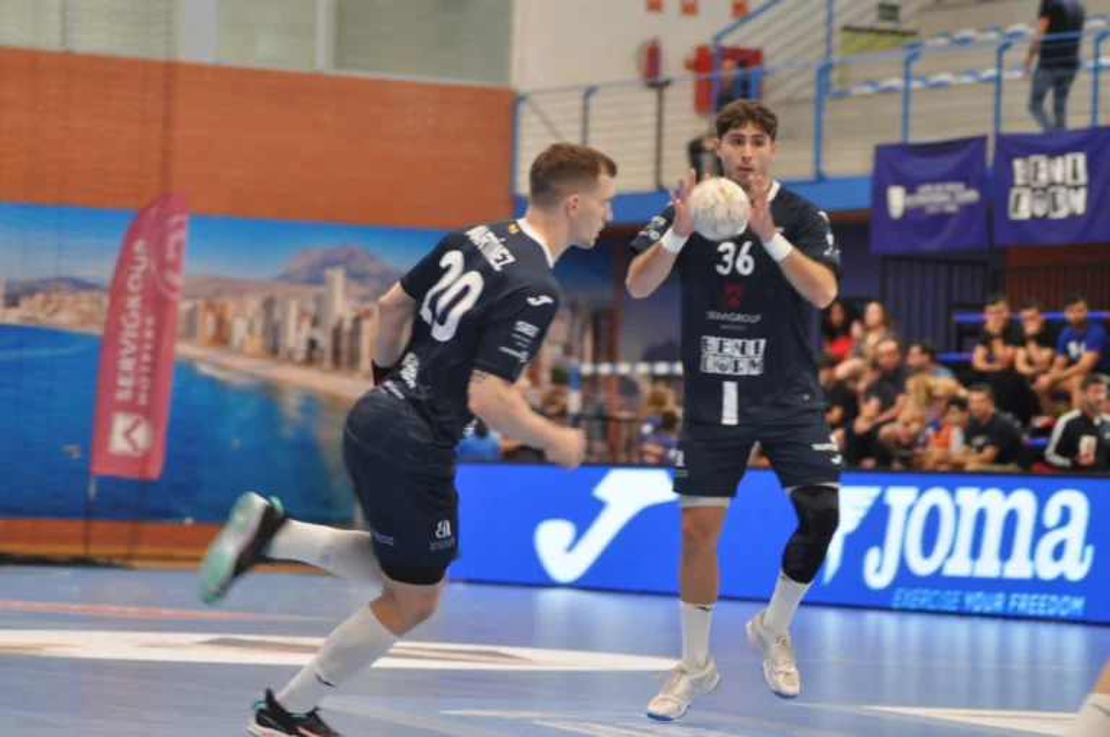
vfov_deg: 7.6
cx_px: 555
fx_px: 5543
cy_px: 368
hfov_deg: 11.4
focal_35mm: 180
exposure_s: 1/200
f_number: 4.2
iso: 1400
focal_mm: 120
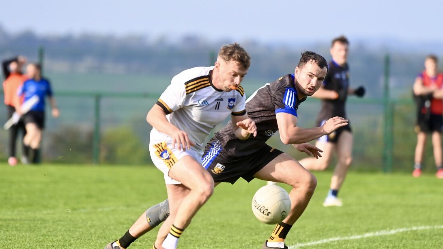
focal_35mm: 472
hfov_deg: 4.6
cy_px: 142
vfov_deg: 2.6
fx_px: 5544
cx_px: 209
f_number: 5.6
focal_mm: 410
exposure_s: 1/2500
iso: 1250
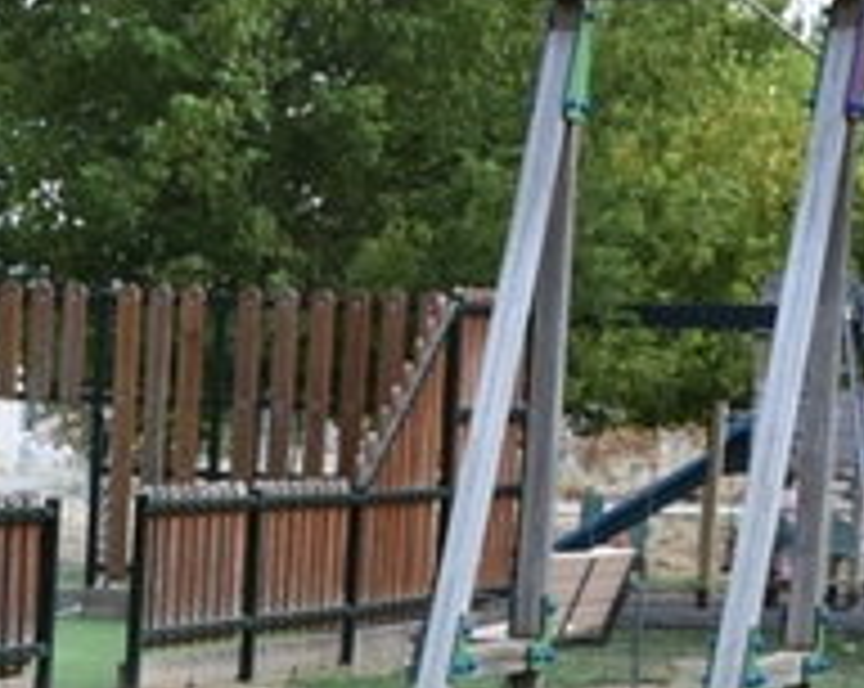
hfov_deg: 9.6
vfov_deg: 7.6
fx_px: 4953
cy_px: 1459
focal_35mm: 194
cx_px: -558
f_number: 8
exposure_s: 1/250
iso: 320
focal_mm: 22
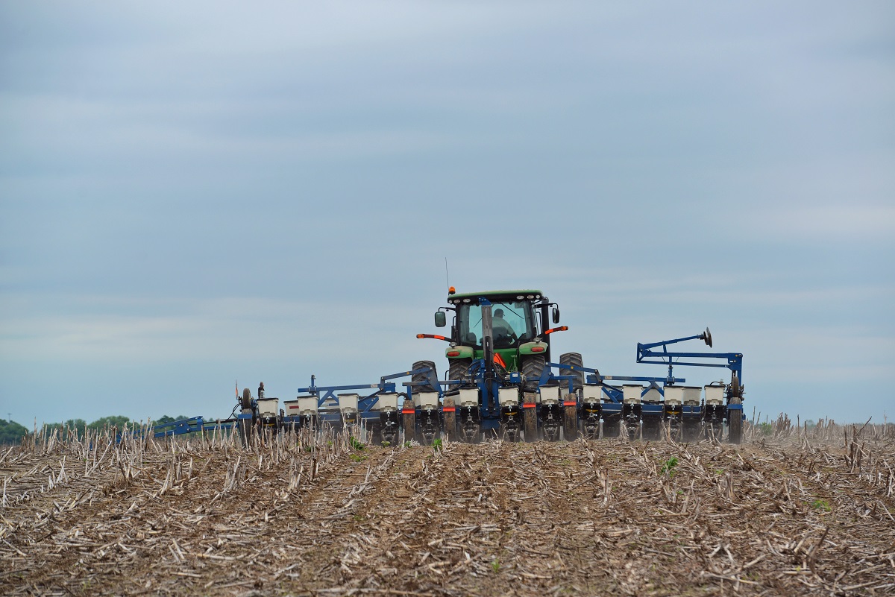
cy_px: 298
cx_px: 448
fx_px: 3730
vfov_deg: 9.2
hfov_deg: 13.7
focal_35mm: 150
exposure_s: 1/2000
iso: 360
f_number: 5.6
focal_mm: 150
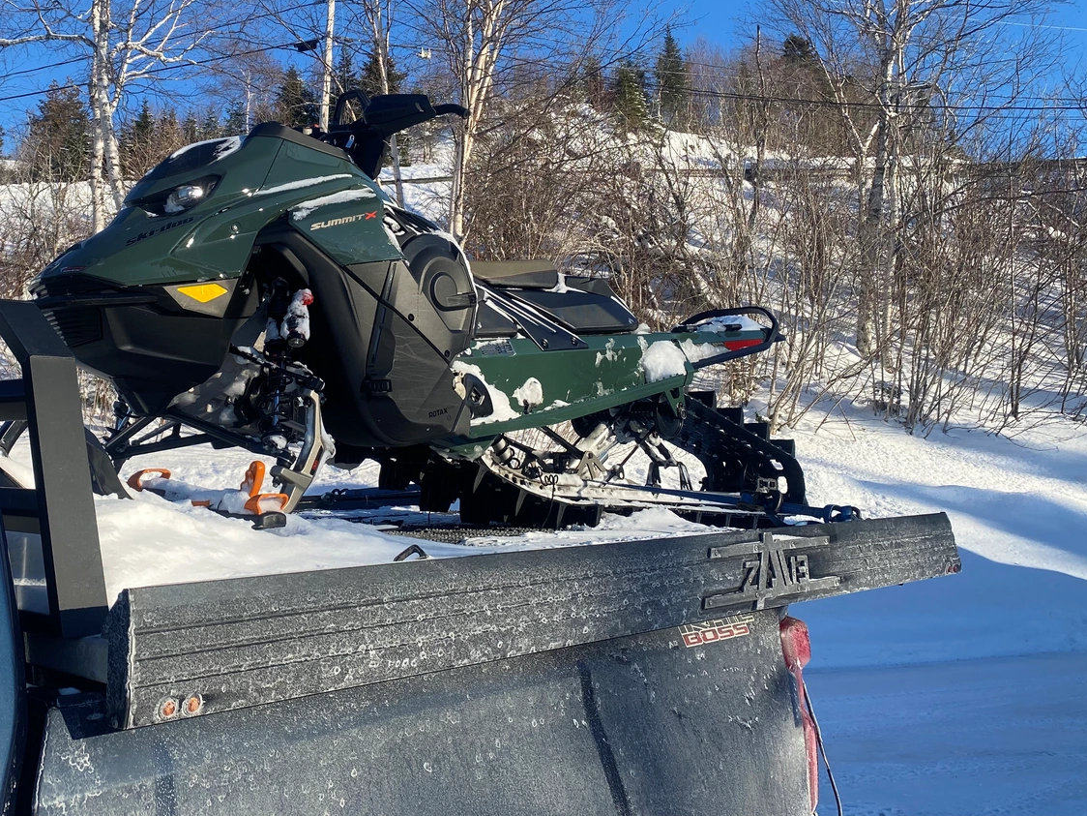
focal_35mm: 37
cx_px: 379
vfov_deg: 38.0
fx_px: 1162
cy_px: 236
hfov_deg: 49.4
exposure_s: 1/1866
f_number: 1.8
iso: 32
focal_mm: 4.25
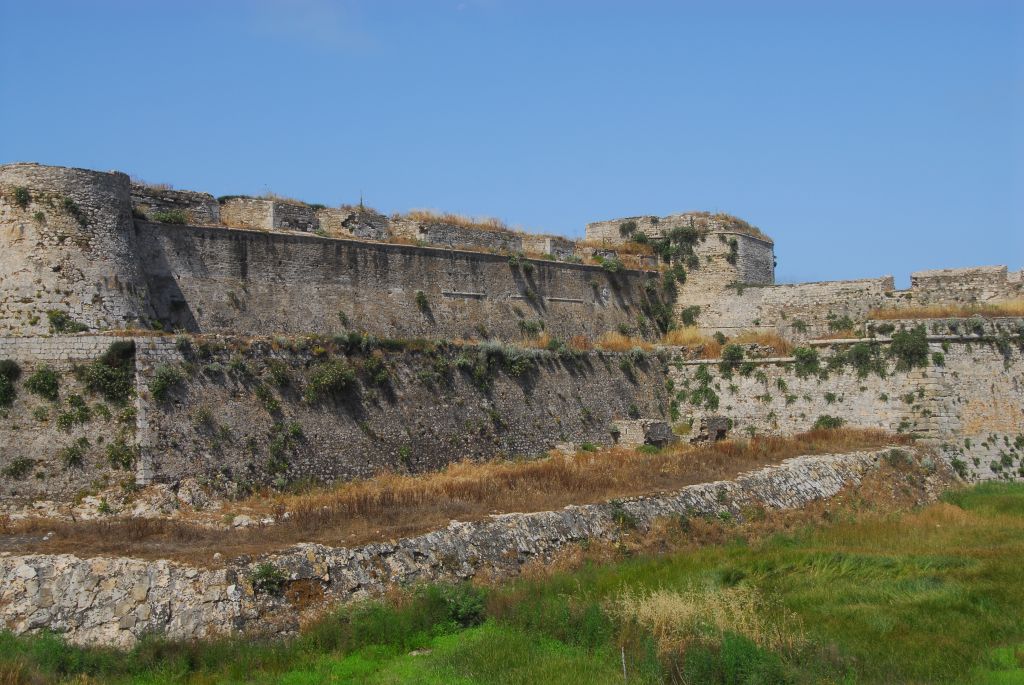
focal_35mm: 36
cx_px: 512
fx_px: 1025
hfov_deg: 53.1
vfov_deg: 37.0
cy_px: 342
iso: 100
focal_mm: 24
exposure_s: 1/160
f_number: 6.3
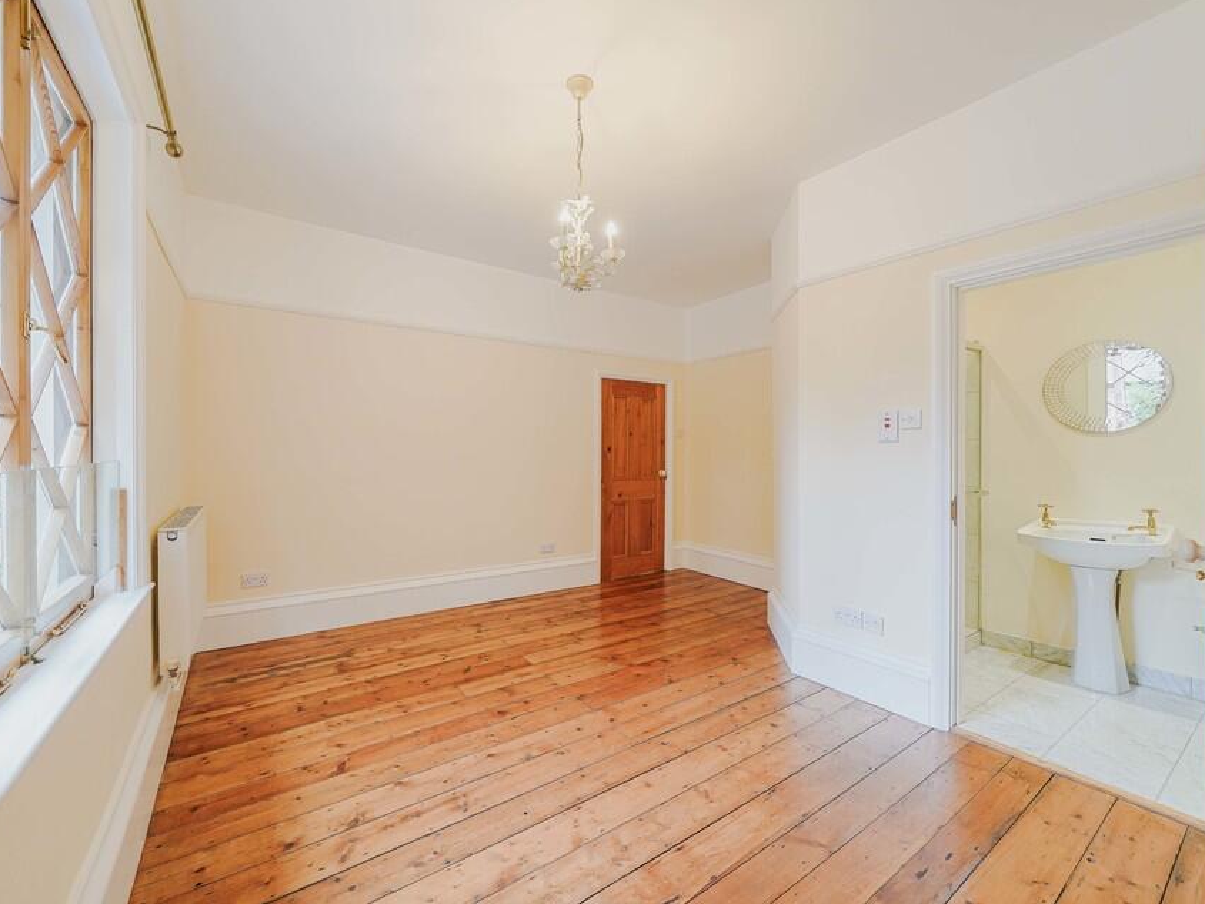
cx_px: 580
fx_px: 487
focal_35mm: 14
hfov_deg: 102.0
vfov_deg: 85.7
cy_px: 456
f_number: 4.5
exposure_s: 1/45
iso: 500
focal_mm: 12
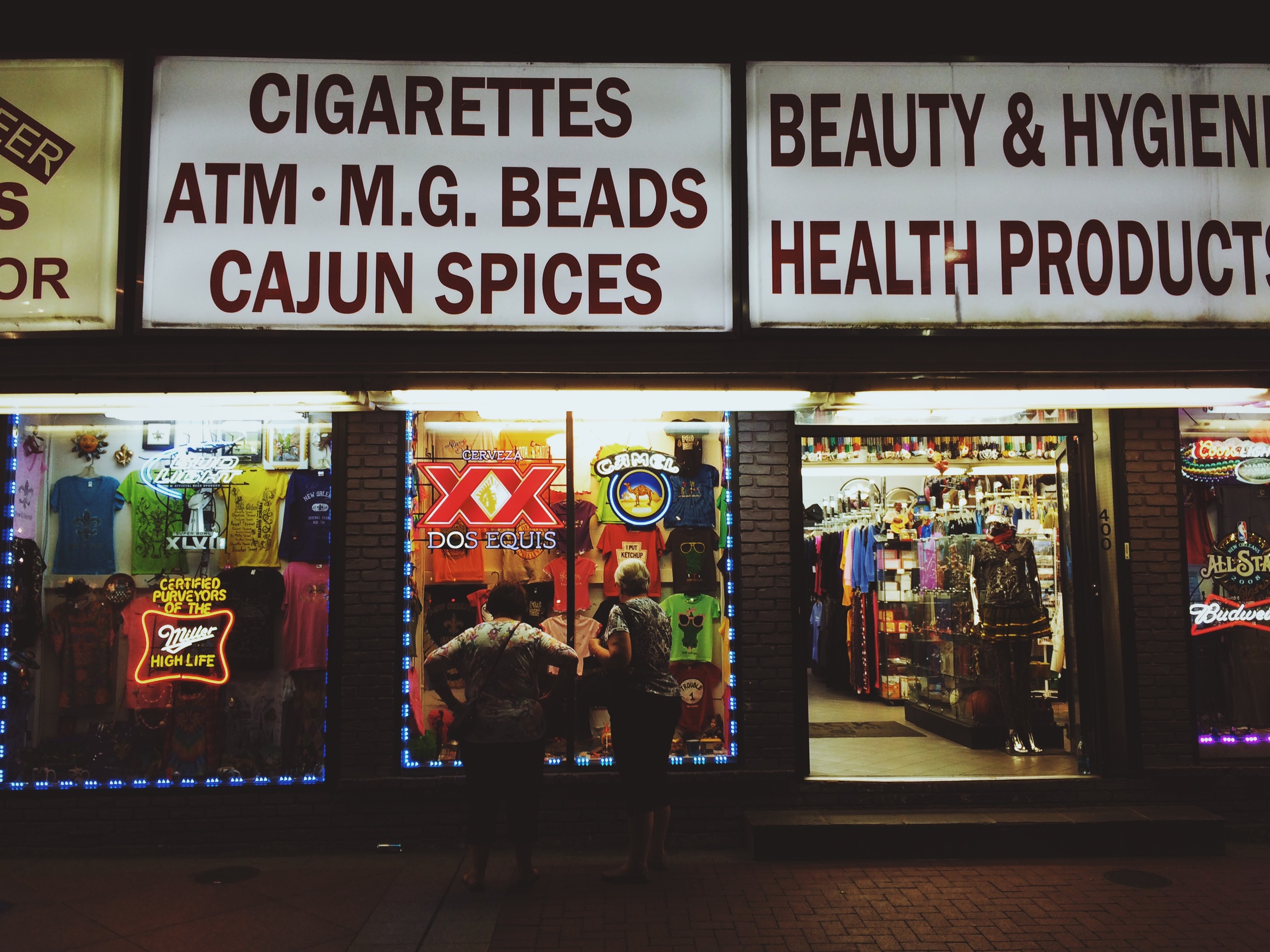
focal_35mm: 30
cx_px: 635
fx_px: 1101
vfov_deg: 46.8
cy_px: 476
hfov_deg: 60.0
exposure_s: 1/40
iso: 40
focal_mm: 4.12
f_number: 2.2
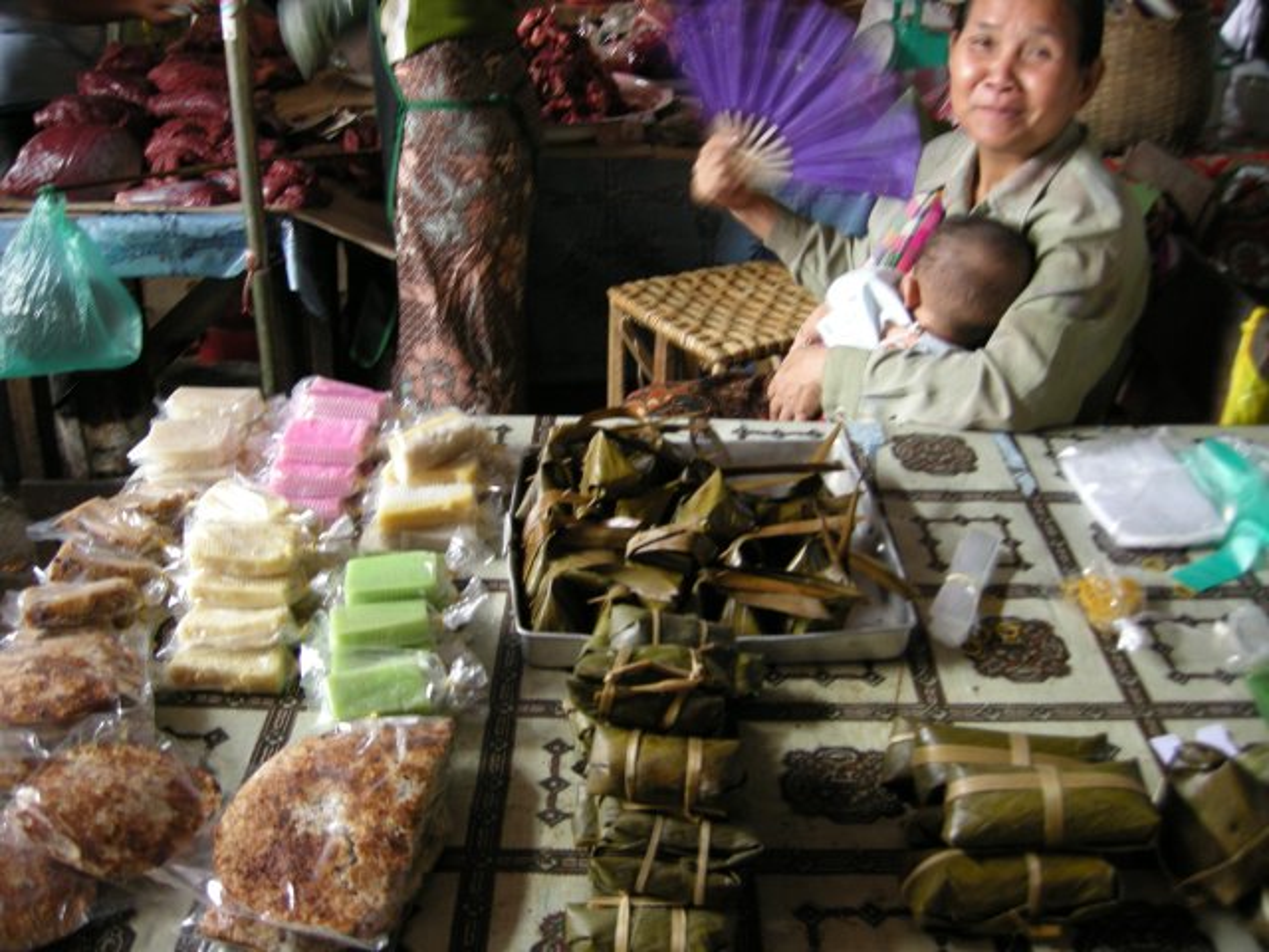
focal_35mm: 36
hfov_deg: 51.4
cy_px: 476
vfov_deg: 39.7
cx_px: 634
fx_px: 1320
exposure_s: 1/8
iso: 132
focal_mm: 7.5
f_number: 2.7
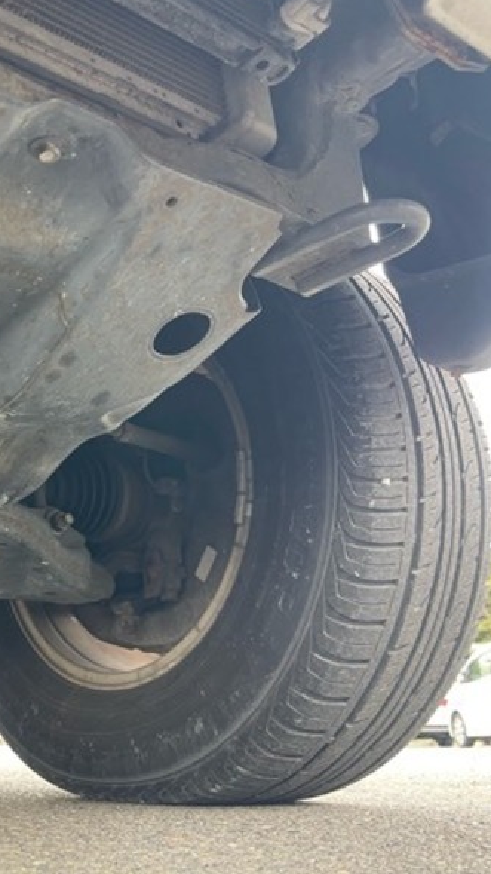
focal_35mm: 37
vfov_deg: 54.0
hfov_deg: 29.1
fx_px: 857
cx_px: -39
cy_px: 430
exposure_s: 1/68
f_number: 1.6
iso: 125
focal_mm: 5.1
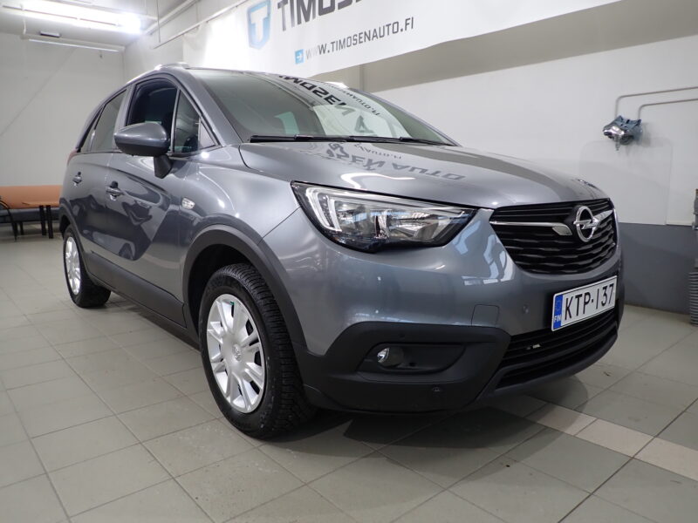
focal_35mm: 25
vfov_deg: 54.9
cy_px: 262
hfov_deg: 69.4
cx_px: 349
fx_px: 504
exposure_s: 1/60
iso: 125
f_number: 2
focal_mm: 4.5
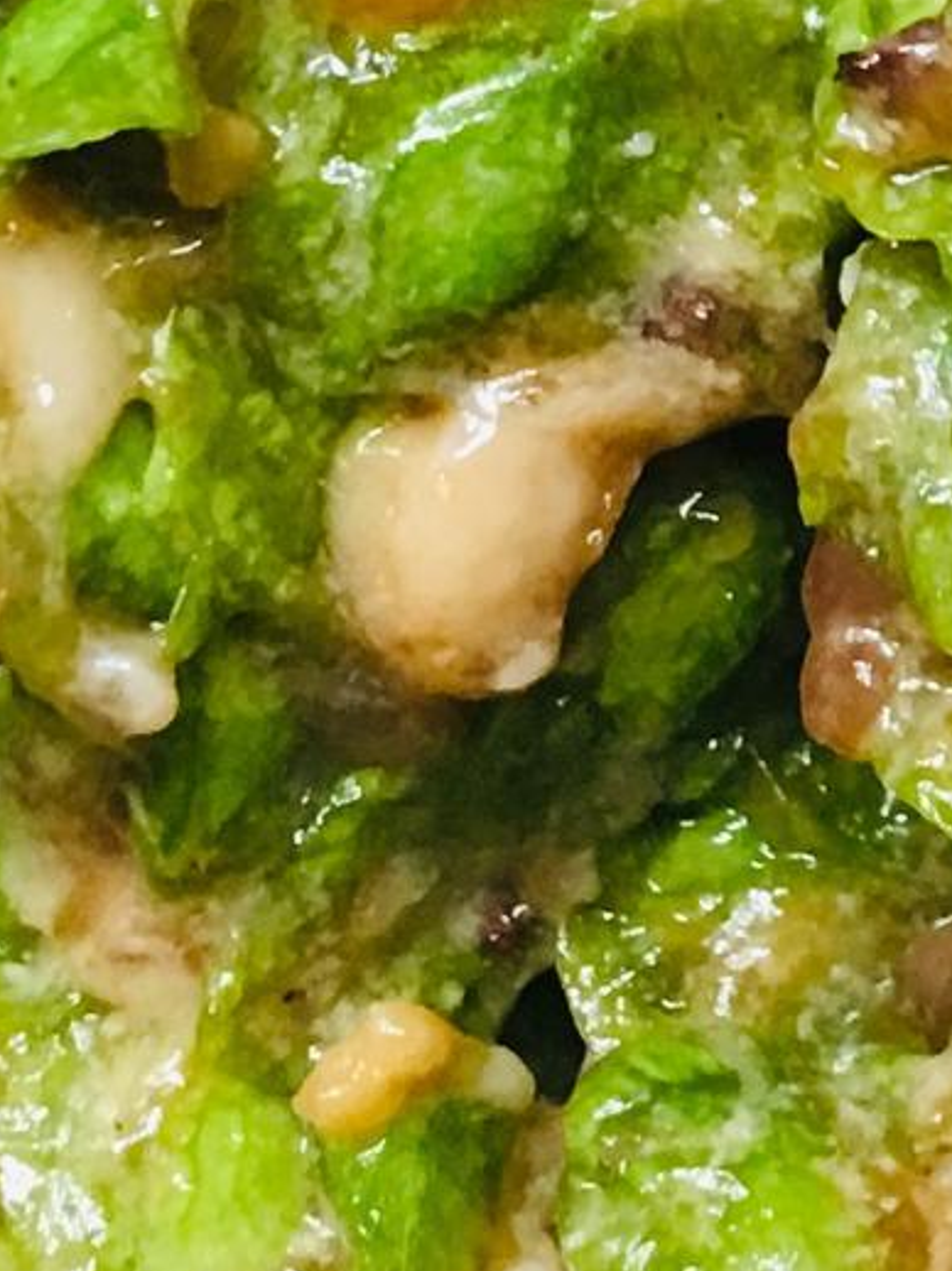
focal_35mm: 153
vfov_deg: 12.7
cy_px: -11
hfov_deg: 9.1
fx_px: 5615
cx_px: 1877
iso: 64
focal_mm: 4.15
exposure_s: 1/33
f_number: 2.2
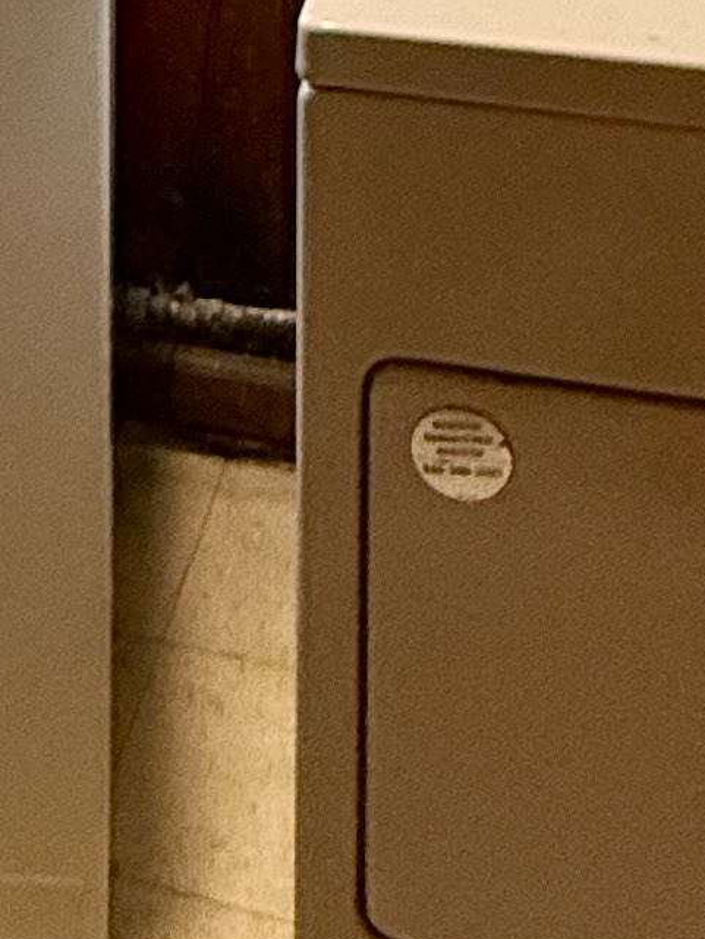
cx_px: -199
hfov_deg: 16.0
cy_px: -447
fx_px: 2389
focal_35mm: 88
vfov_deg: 19.5
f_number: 2.2
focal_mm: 2.22
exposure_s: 1/120
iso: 320
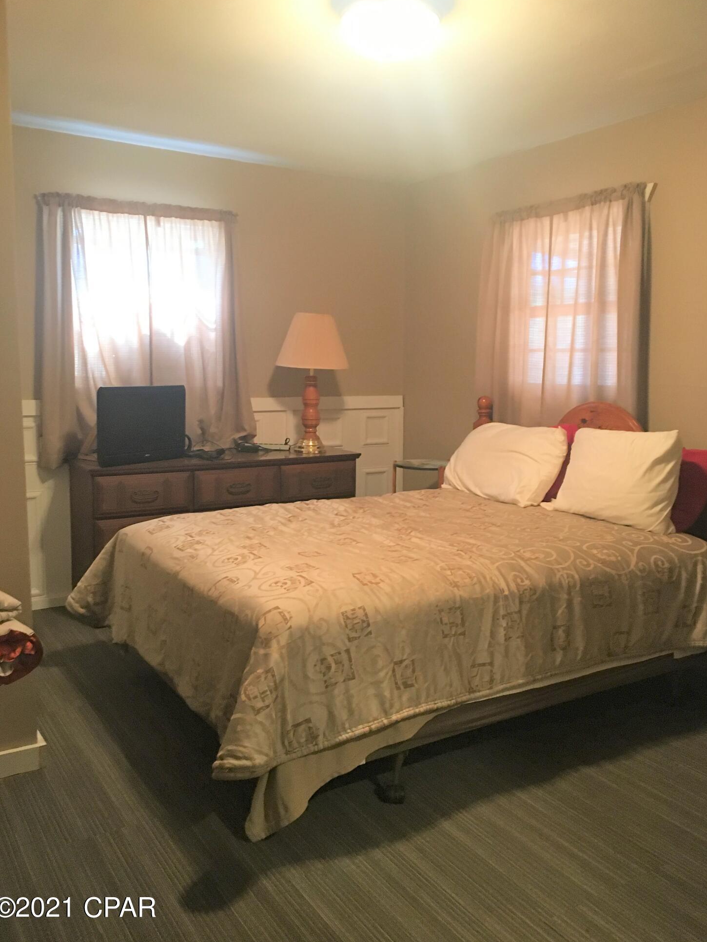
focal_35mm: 30
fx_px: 817
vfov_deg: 60.0
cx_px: 358
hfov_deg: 46.8
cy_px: 457
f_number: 2.2
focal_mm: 4.15
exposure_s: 1/24
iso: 200
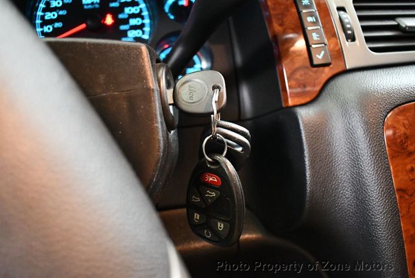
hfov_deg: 53.1
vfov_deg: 36.9
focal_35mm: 36
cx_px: 208
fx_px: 415
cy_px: 139
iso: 6400
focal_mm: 18
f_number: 3.5
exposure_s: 1/60
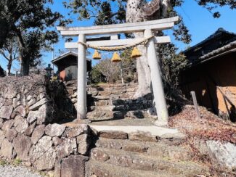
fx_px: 136
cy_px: 55
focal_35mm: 20
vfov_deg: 63.9
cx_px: 76
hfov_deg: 78.7
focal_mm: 1.57
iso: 32
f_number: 1.8
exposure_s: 1/1054
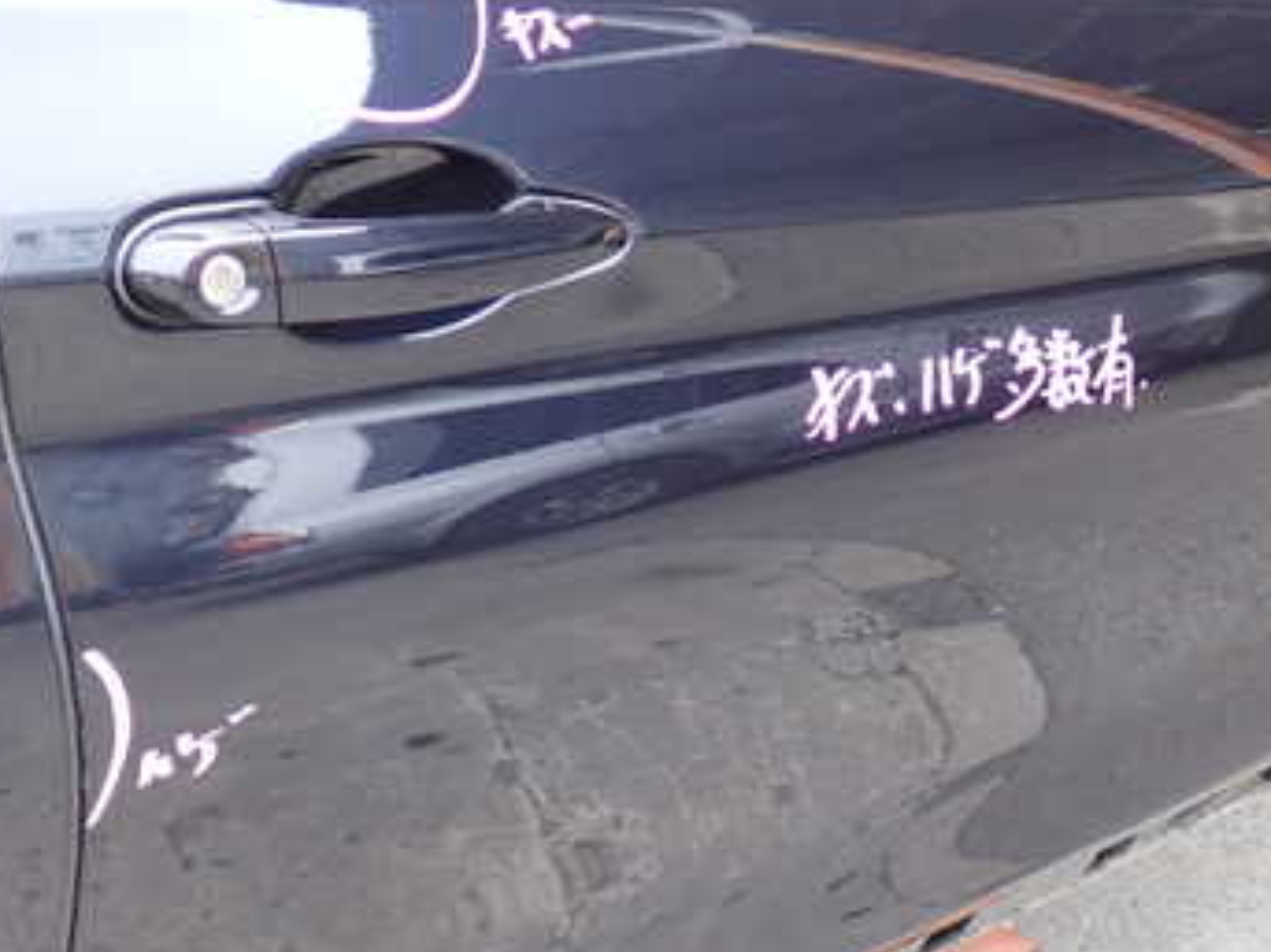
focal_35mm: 63
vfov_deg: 23.2
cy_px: 585
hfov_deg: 30.7
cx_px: 708
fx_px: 2312
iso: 125
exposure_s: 1/80
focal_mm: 6.37
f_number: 2.5
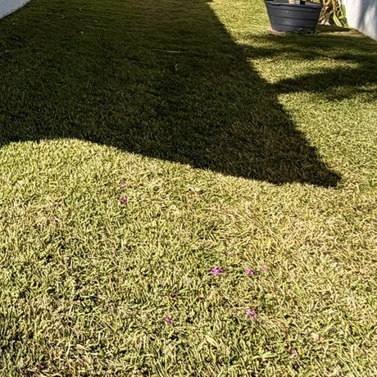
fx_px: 530
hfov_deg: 25.4
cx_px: -231
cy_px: -73
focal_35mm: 43
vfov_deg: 32.5
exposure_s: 1/770
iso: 25
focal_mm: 2.22
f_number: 2.2
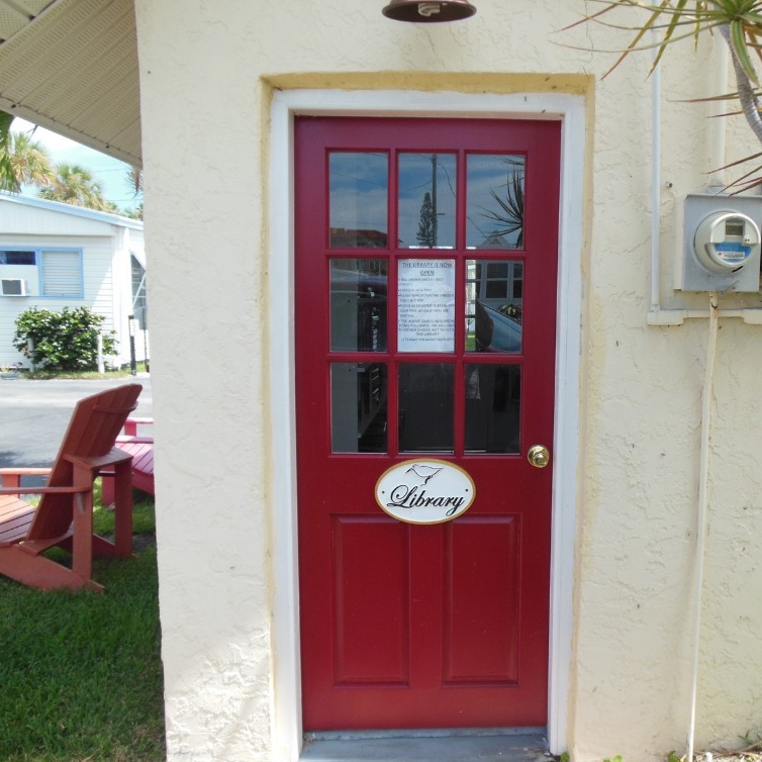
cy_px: 378
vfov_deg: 54.0
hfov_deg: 53.3
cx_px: 489
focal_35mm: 30
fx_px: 747
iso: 125
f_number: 3.2
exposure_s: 1/640
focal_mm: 4.5
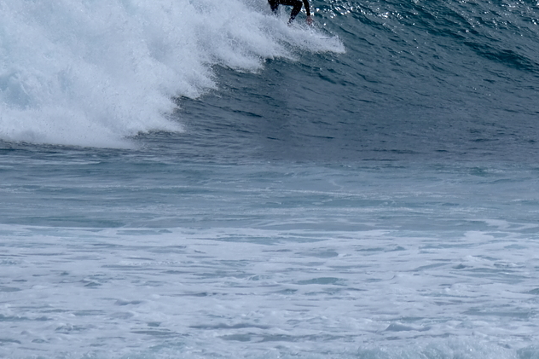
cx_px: 551
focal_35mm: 874
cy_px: -64
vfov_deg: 1.6
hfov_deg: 2.4
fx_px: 13082
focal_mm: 230
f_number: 7.1
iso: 200
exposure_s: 1/1800
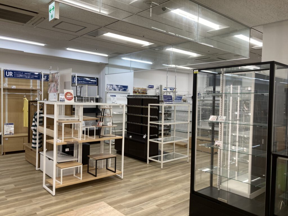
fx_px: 233
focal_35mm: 28
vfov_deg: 49.7
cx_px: 144
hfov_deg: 63.4
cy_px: 108
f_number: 1.8
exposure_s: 1/120
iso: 40
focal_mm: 3.99
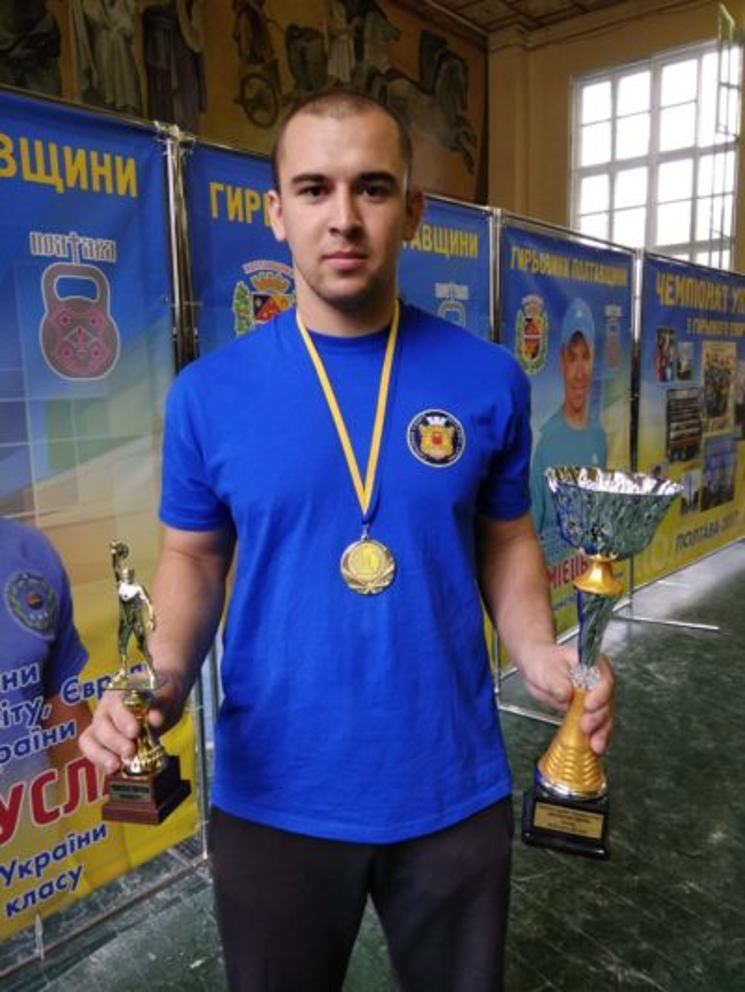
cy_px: 496
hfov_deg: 63.5
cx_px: 372
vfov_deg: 79.0
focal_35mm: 21
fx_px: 602
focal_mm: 3.57
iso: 250
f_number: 2
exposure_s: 1/33
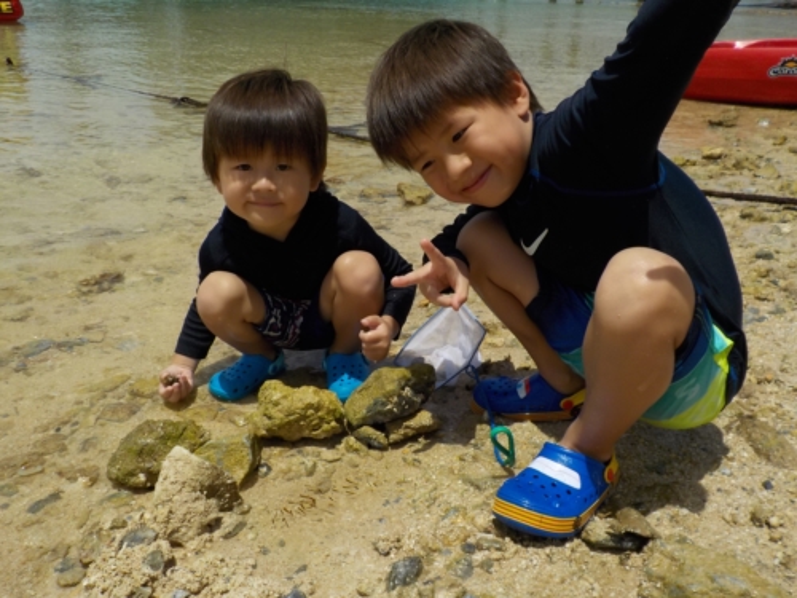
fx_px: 691
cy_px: 299
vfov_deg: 46.8
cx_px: 398
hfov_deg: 60.0
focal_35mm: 30
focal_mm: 4.1
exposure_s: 1/800
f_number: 6.6
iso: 125
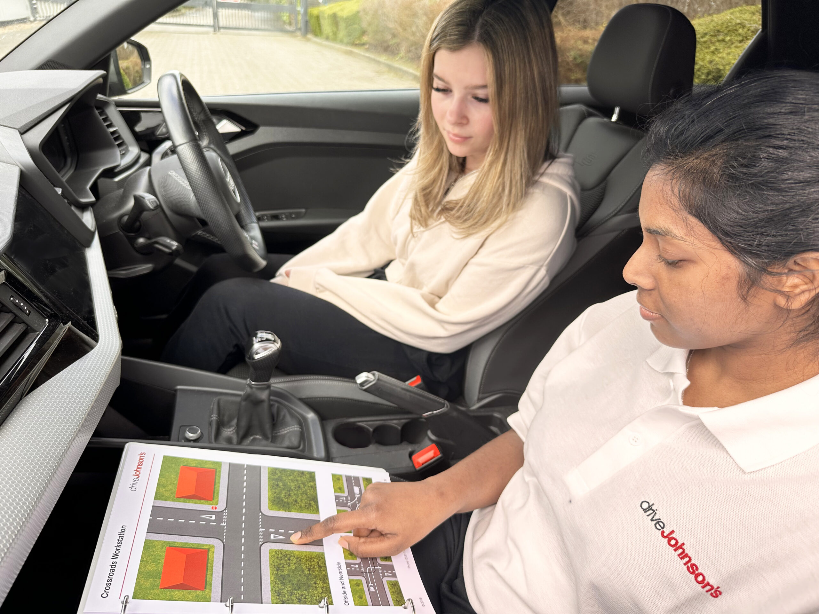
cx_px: 410
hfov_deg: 71.6
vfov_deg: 56.8
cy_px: 307
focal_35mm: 24
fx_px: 568
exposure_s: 1/214
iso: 64
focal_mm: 6.86
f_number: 1.78
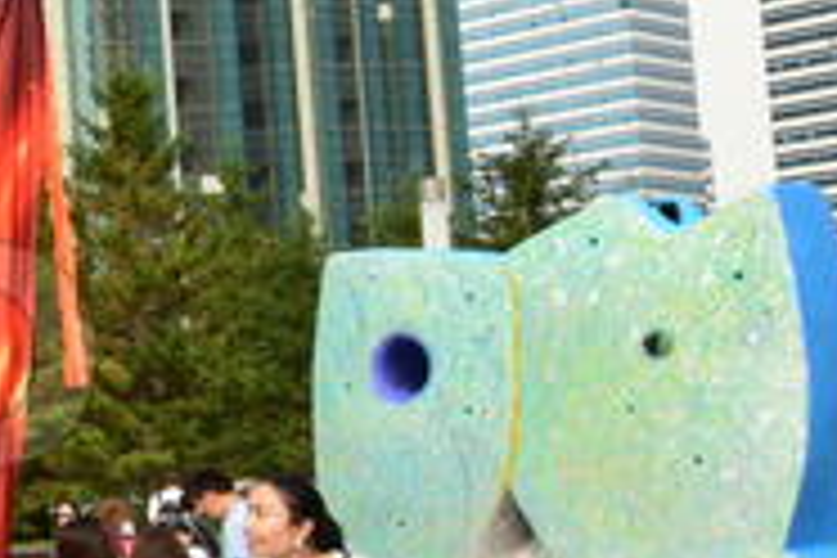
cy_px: 356
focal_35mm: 84
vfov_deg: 16.2
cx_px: -720
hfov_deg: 18.3
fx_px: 1953
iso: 100
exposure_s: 1/50
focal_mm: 12
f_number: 11
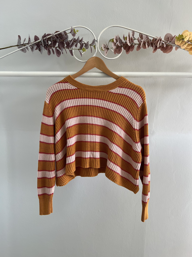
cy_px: 128
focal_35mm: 26
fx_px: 192
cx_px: 96
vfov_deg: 67.3
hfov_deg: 53.1
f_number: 1.5
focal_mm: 5.7
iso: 40
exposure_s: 1/187
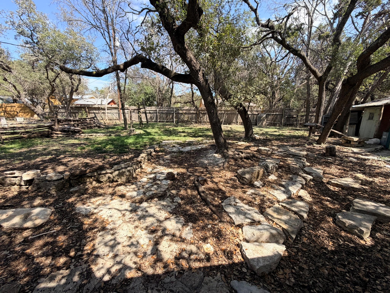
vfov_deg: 85.7
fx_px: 158
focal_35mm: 14
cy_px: 146
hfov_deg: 102.1
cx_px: 195
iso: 50
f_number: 2.2
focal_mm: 2.22
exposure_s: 1/502
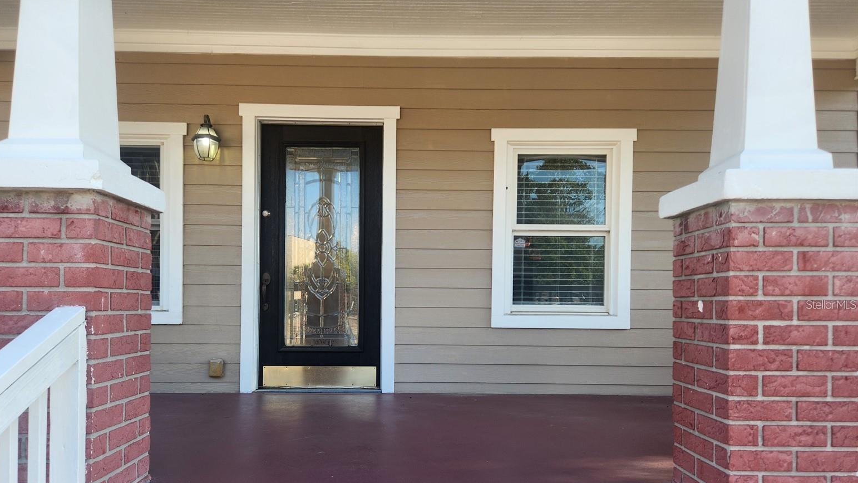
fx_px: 591
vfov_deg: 44.0
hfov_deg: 71.9
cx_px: 413
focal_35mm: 26
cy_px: 304
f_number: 1.8
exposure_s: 1/238
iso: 20
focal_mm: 5.4
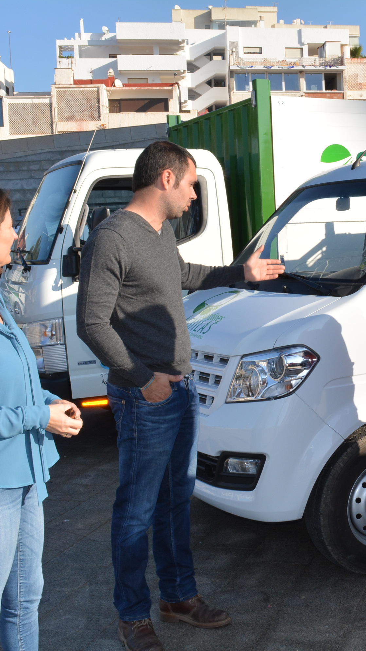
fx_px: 897
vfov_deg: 39.9
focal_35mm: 52
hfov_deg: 21.9
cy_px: 326
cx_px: 395
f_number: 18
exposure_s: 1/200
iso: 400
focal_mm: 22
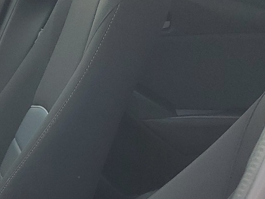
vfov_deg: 14.2
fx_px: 743
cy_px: 304
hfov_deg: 17.1
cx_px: -191
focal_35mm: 97
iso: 50
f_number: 1.5
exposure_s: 1/278
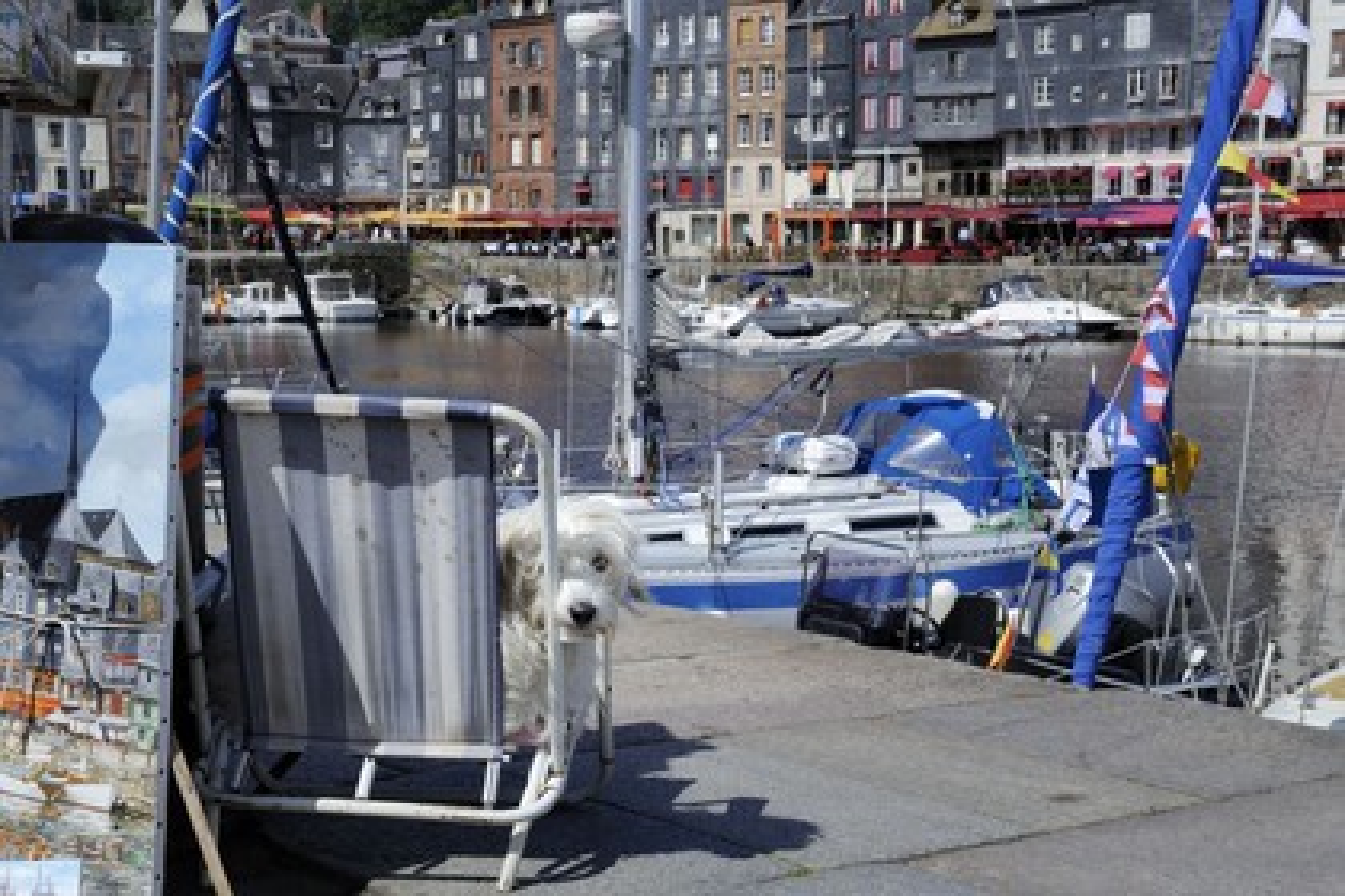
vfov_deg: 27.0
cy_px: 448
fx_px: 1868
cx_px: 672
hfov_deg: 39.6
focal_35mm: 50
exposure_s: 1/250
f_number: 13
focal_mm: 50
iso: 200
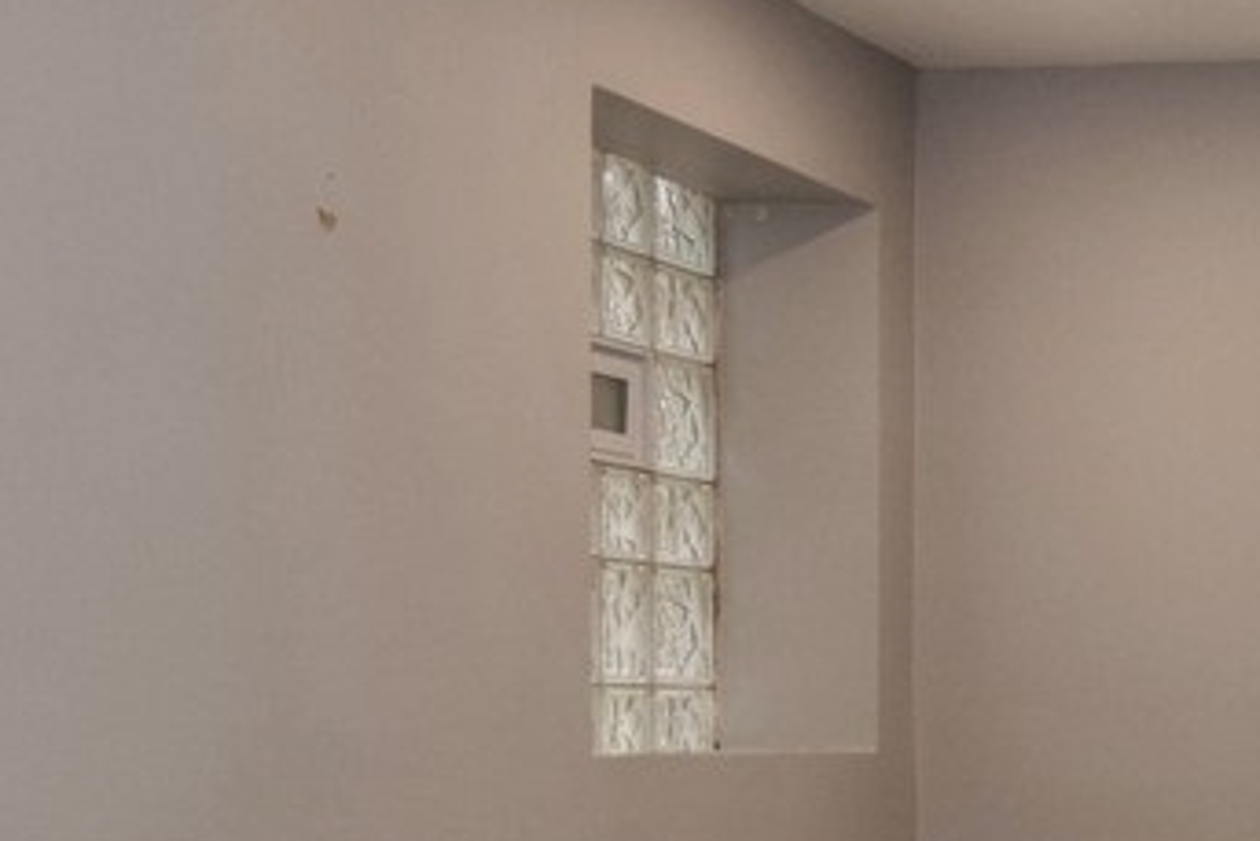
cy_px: 678
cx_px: 1491
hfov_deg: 25.9
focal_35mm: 70
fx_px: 2451
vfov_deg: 19.3
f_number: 11
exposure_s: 1/25
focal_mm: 15
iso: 200
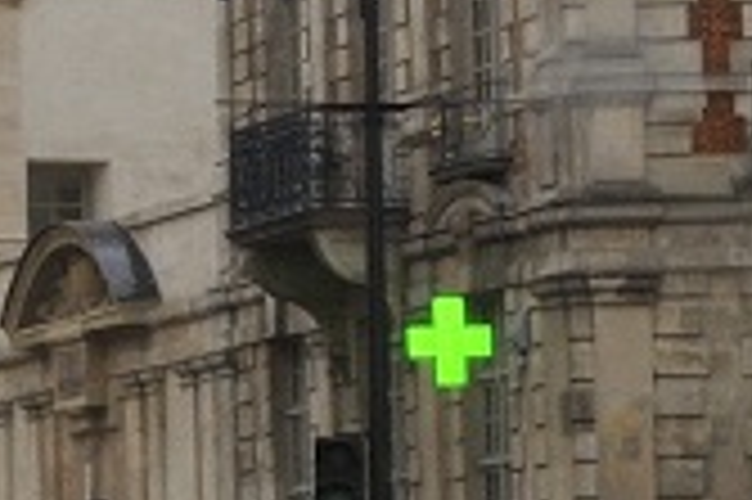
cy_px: 0
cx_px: -486
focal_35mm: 335
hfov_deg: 6.1
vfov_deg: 4.1
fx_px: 6991
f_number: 25
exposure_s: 1/30
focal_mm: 34
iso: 400
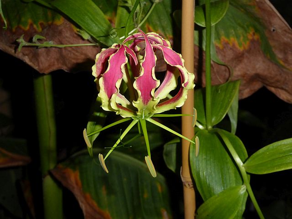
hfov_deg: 27.8
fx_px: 590
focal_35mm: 70
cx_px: 146
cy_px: 110
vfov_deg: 21.0
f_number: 4.5
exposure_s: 1/60
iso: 400
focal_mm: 12.5
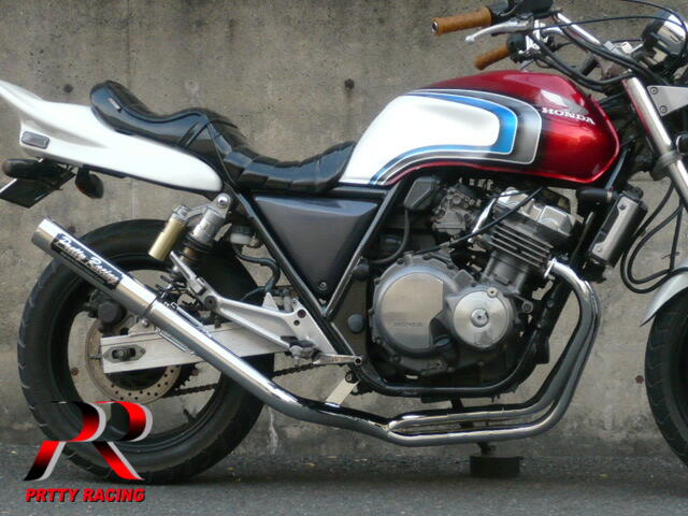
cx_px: 344
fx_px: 1888
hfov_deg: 20.7
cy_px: 258
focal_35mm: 95
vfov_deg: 15.6
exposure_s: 1/30
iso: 160
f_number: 4.3
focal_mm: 10.3
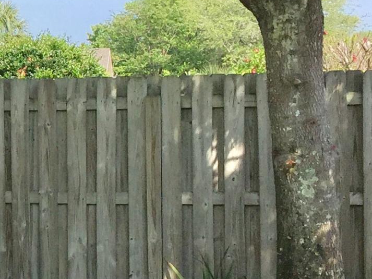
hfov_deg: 14.4
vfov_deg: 12.2
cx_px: -278
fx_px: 1311
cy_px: 145
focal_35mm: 122
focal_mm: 4.15
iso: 32
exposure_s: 1/1276
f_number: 2.2
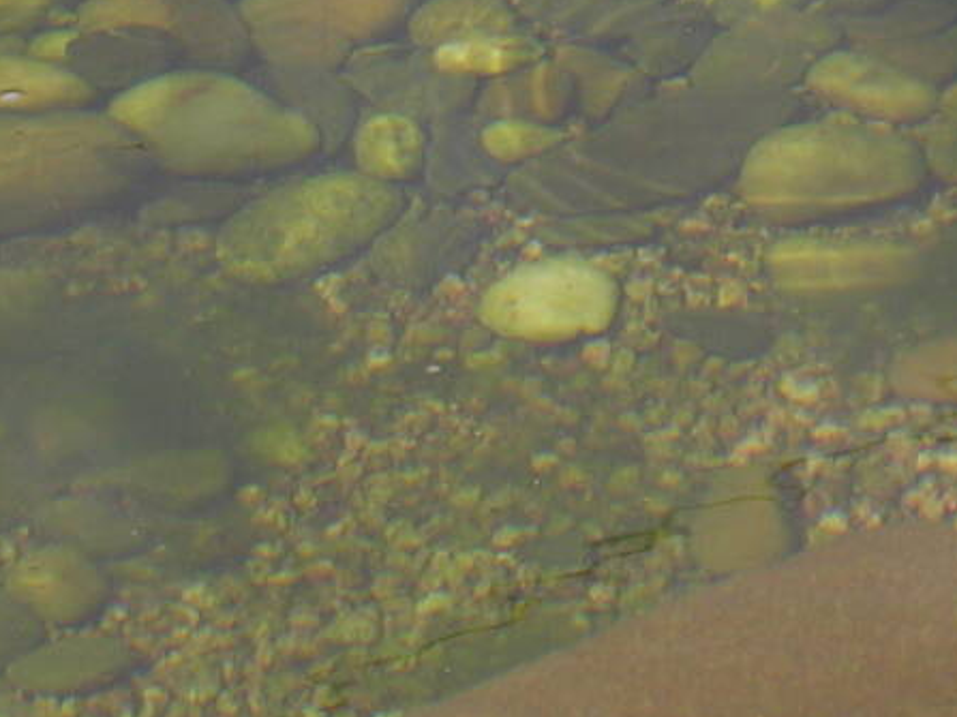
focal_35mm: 309
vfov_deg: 4.8
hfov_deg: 6.4
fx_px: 8540
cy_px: -146
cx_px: 1244
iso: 50
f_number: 4.9
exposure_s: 1/228
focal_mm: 17.4
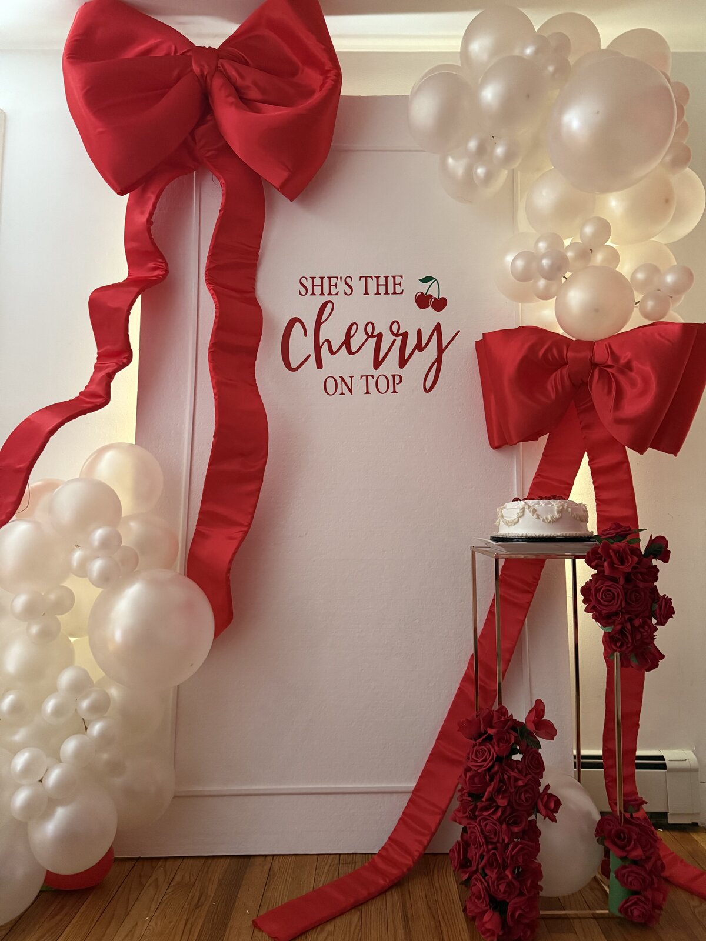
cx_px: 353
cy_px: 470
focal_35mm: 24
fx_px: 653
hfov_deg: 56.8
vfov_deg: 71.6
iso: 800
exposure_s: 1/44
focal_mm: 6.76
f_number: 1.78
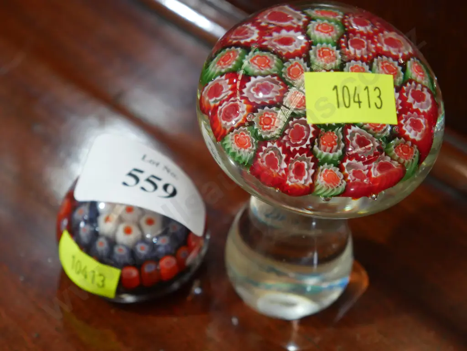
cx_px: 234
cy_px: 176
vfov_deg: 20.5
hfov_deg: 27.0
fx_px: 972
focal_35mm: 72
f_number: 5.5
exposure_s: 1/80
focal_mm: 36
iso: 2000
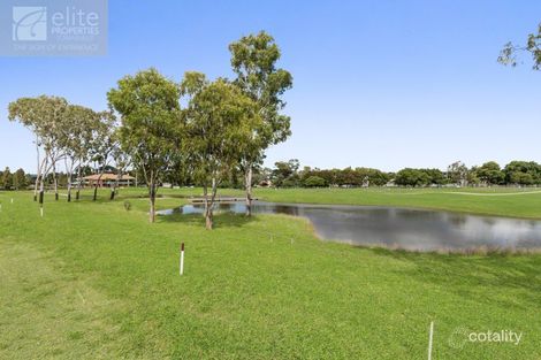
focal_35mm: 19
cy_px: 180
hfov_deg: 86.9
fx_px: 285
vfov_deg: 64.5
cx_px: 270
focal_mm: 13
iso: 400
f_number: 8
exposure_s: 1/1250
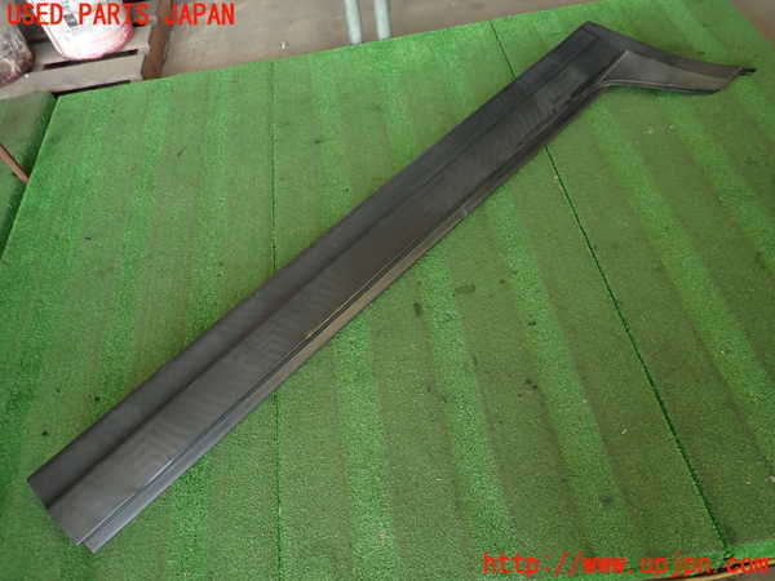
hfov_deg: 69.4
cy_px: 290
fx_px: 560
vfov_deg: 54.9
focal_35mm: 25
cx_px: 388
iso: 200
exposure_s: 1/60
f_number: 2
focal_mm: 4.5
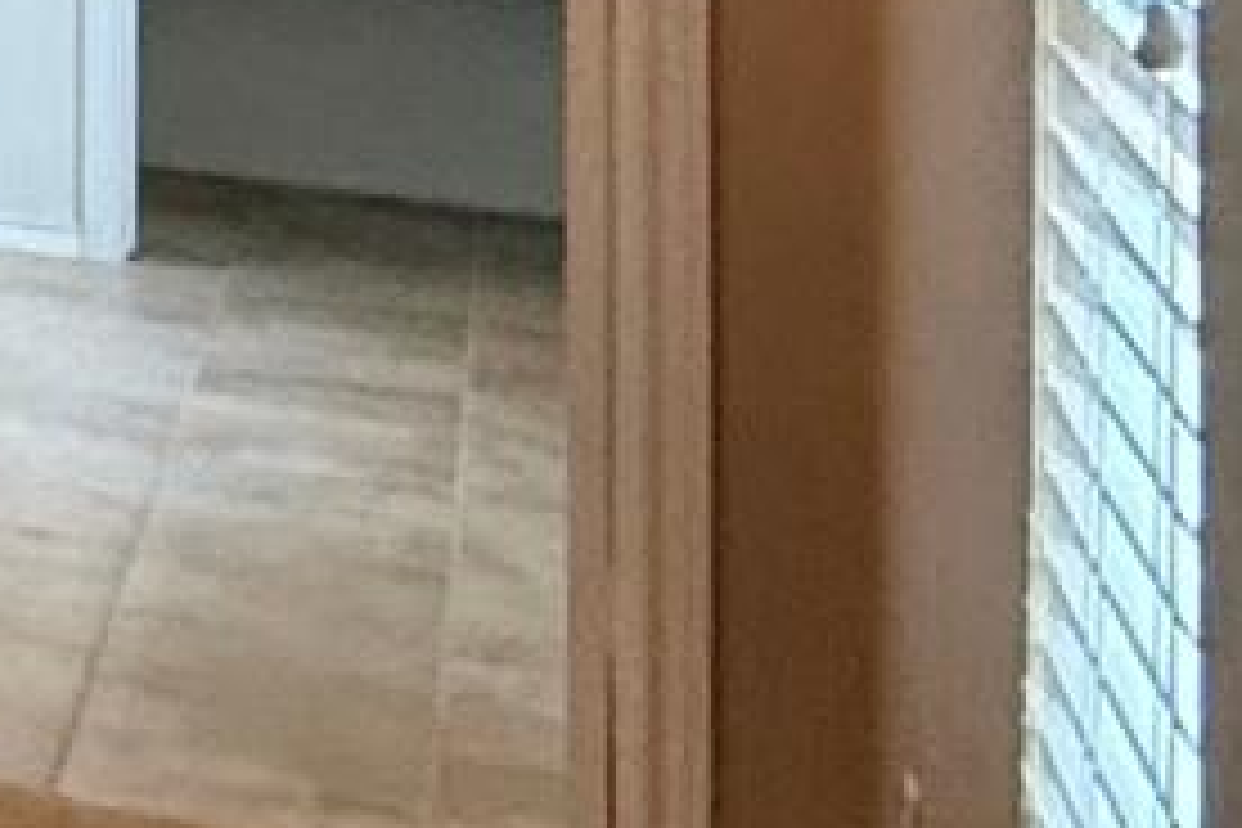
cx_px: -2880
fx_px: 3726
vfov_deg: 11.6
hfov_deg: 10.2
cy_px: -711
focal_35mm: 108
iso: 400
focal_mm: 2.22
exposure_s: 1/120
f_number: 2.2
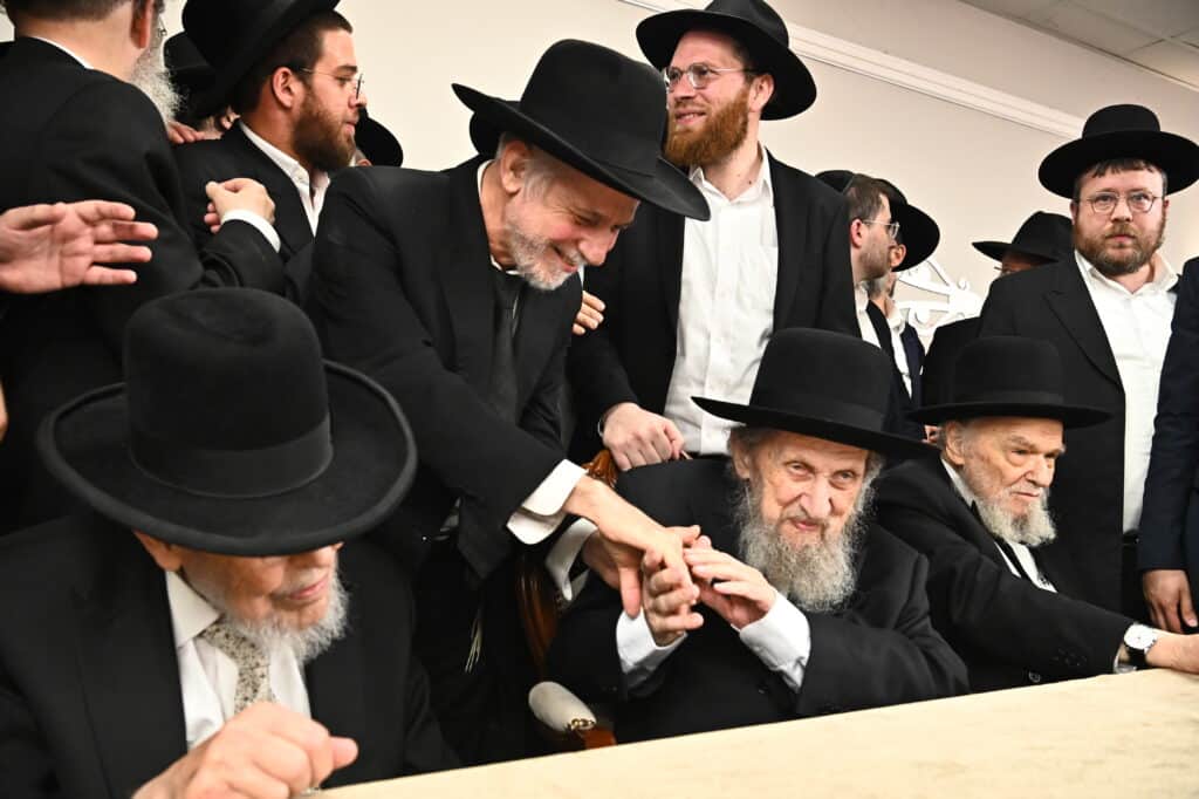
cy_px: 400
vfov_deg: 41.1
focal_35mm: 32
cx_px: 600
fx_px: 1065
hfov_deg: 58.7
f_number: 5
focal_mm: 32
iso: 3200
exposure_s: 1/200
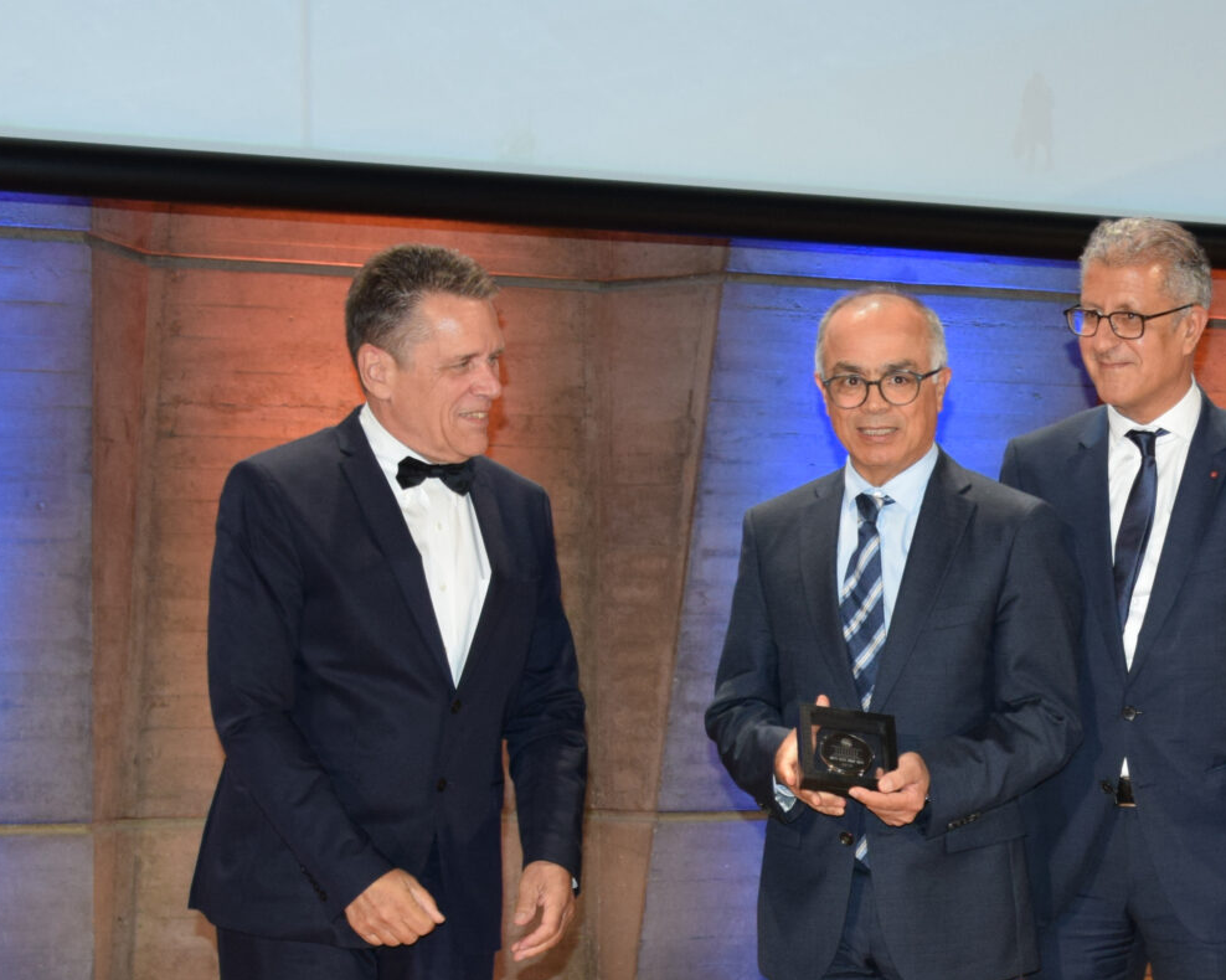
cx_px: 1204
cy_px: 761
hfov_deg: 20.4
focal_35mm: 91
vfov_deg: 16.7
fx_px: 3309
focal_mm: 25
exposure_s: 1/80
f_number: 4.5
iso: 800
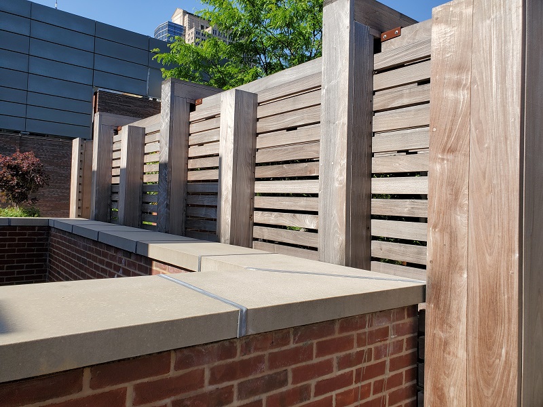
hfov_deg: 67.3
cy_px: 204
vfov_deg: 53.1
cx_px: 272
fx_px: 408
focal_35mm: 26
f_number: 2.4
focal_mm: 4.3
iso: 50
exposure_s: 1/1402
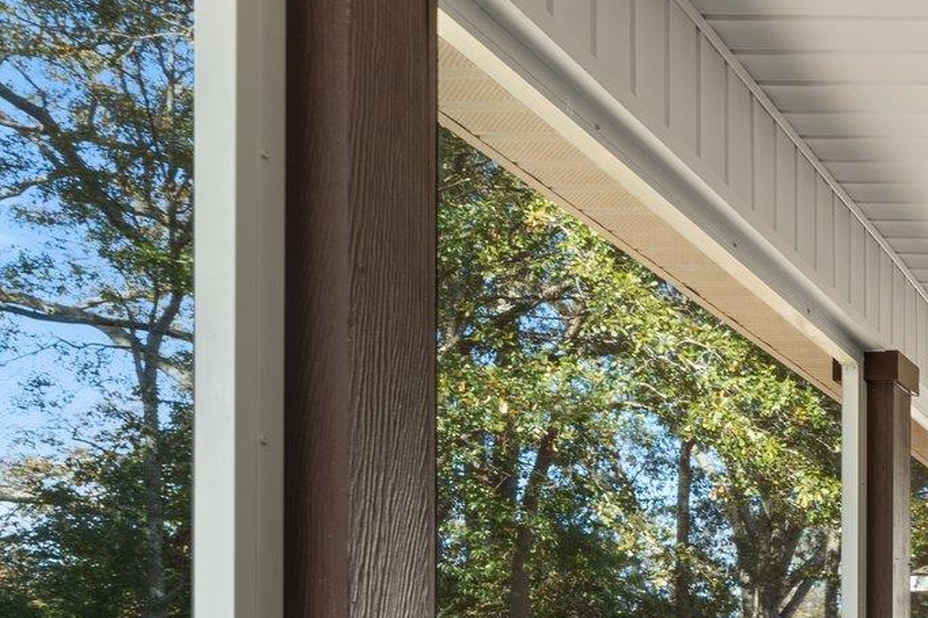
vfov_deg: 26.7
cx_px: 1272
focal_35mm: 46
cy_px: 695
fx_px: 1183
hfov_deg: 30.9
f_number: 10
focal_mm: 15.3
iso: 100
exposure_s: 1/5
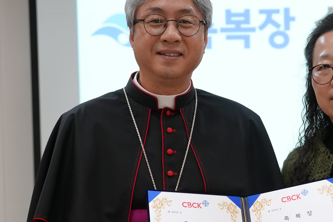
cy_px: 178
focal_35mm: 110
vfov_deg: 12.4
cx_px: 255
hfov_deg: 18.5
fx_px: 1017
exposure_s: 1/160
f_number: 4
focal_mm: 45
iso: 1000
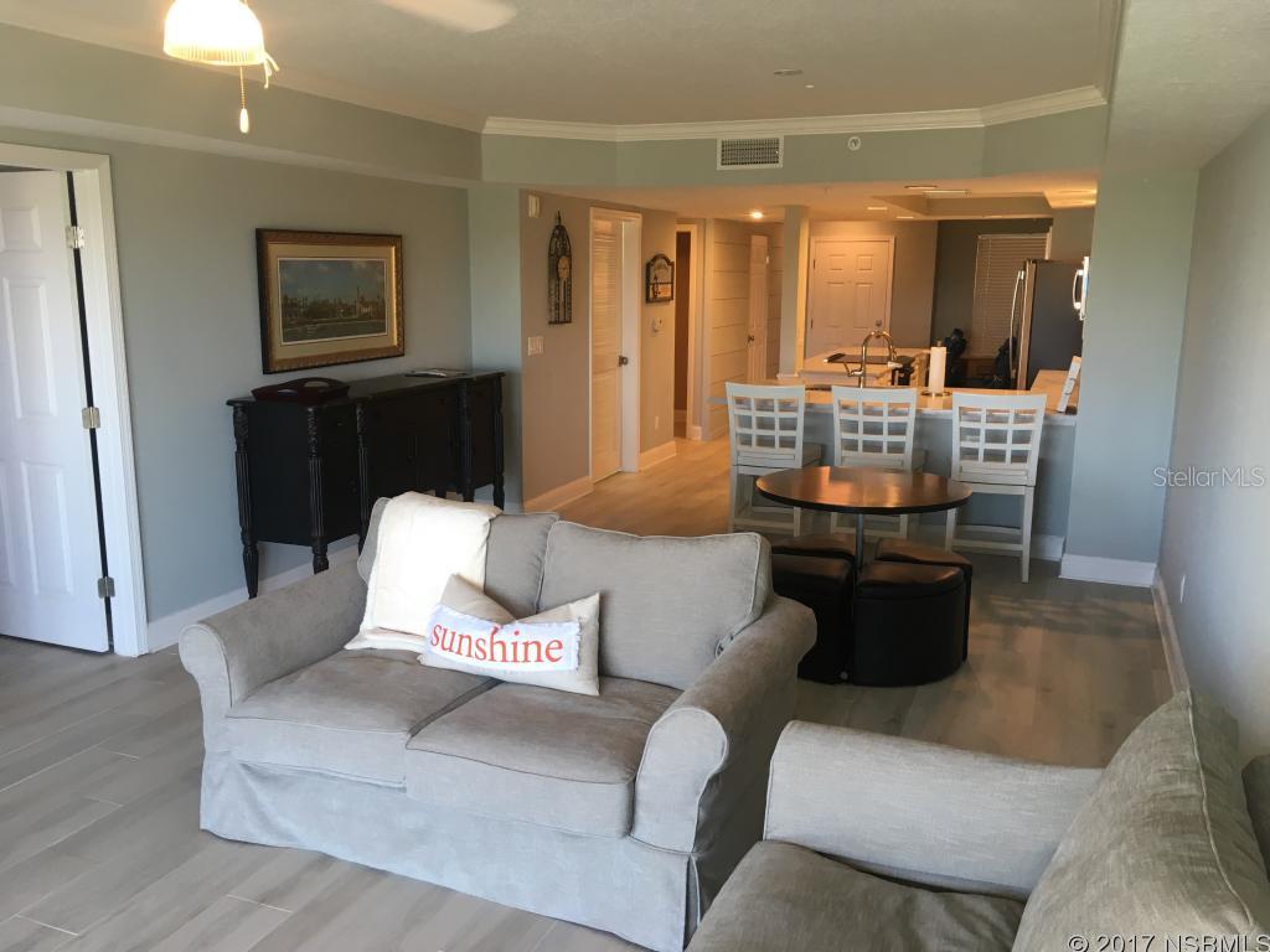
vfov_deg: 48.2
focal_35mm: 29
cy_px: 476
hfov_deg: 61.7
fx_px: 1064
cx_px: 635
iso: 50
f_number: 2.2
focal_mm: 4.15
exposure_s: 1/30
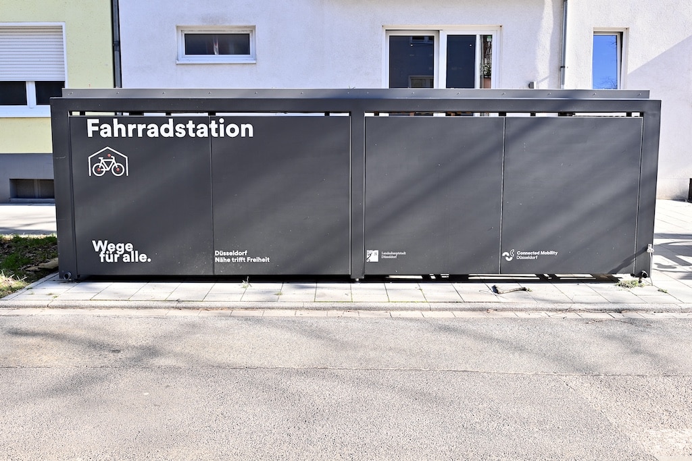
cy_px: 230
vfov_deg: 42.3
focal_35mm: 31
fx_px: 596
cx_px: 346
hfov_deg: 60.3
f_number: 5
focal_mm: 31
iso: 100
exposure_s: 1/100
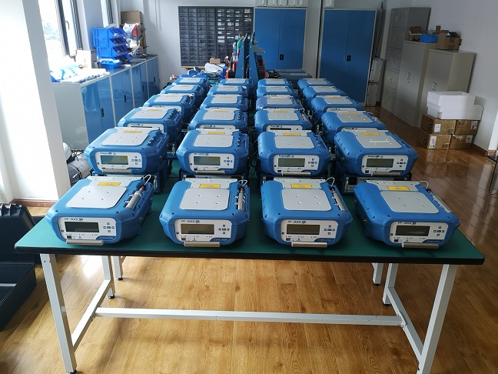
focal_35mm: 27
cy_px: 187
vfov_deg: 51.4
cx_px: 249
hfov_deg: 65.3
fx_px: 388
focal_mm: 5.58
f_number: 1.8
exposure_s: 1/50
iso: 64
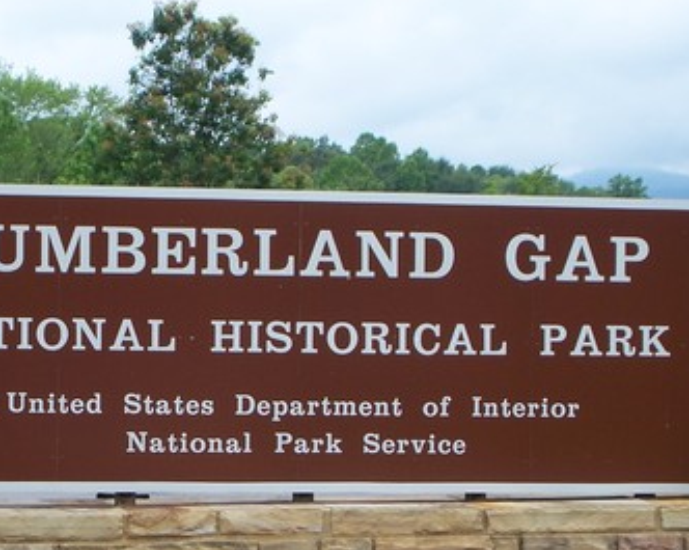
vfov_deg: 13.9
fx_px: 2261
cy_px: 288
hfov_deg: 17.2
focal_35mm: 111
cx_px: 130
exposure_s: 1/500
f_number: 4
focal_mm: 9.8
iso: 64
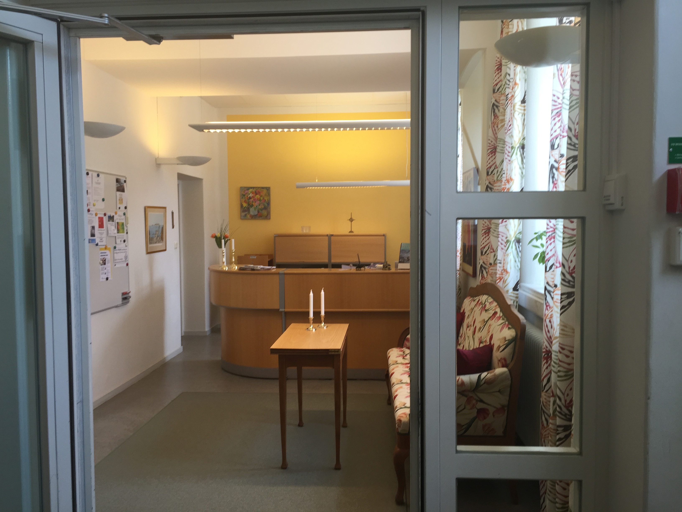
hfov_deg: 61.7
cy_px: 256
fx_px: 571
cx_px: 341
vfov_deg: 48.2
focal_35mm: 29
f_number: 2.2
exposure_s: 1/50
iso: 32
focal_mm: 4.15
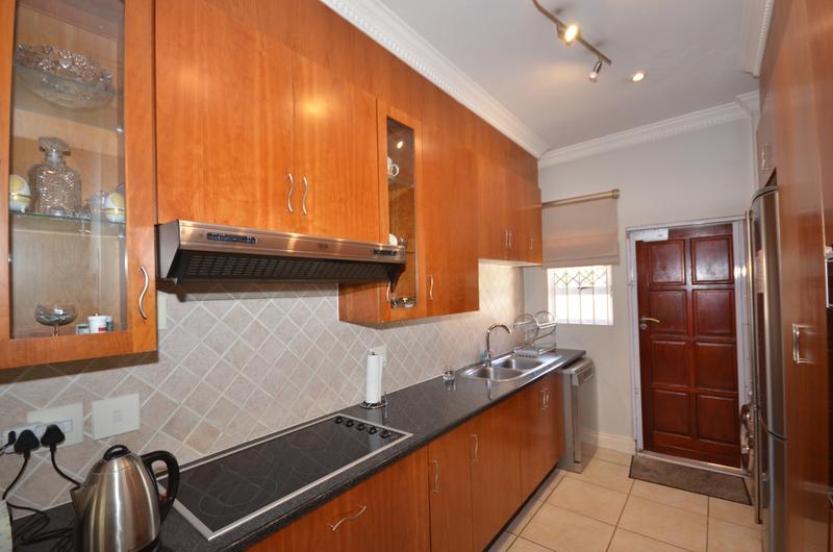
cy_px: 276
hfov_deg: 100.5
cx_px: 416
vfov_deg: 77.1
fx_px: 346
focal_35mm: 15
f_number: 4
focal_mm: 10
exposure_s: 1/60
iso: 800
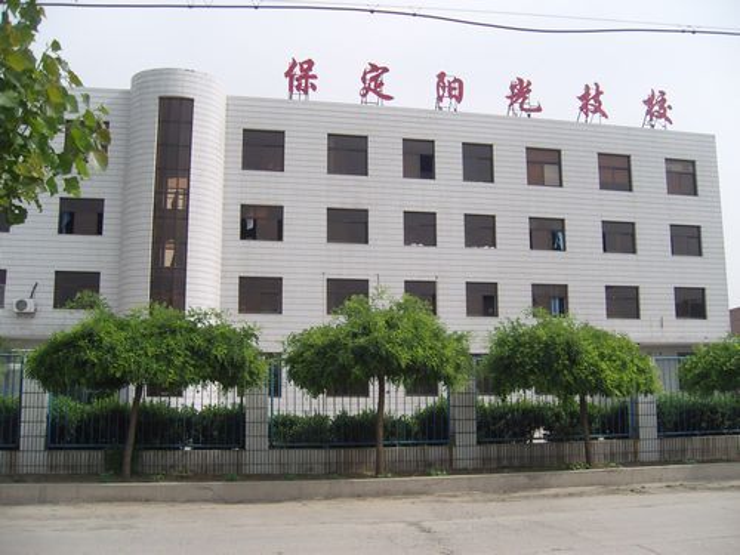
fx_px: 727
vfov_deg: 41.8
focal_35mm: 34
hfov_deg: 54.0
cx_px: 370
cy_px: 278
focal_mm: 7.3
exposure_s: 1/250
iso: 100
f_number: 7
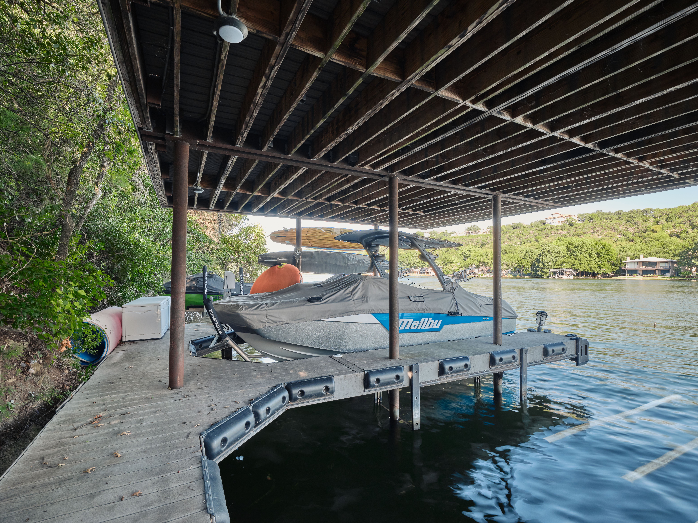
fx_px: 323
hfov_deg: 94.5
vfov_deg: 78.1
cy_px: 262
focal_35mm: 16
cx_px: 349
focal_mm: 20
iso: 160
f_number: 13
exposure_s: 1/5
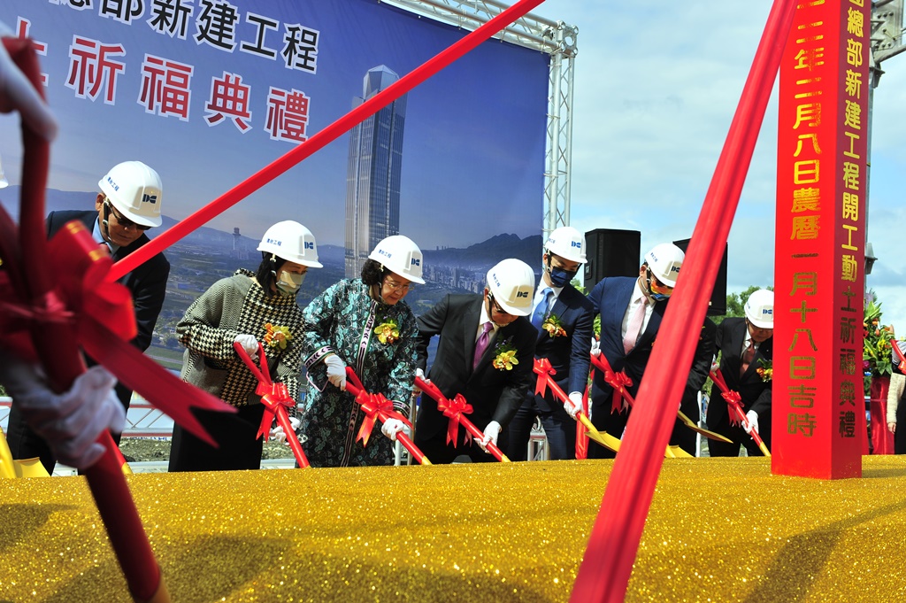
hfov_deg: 38.2
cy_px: 302
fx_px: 1308
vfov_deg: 25.9
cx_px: 453
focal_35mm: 52
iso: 200
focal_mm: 52
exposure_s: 1/500
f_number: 8
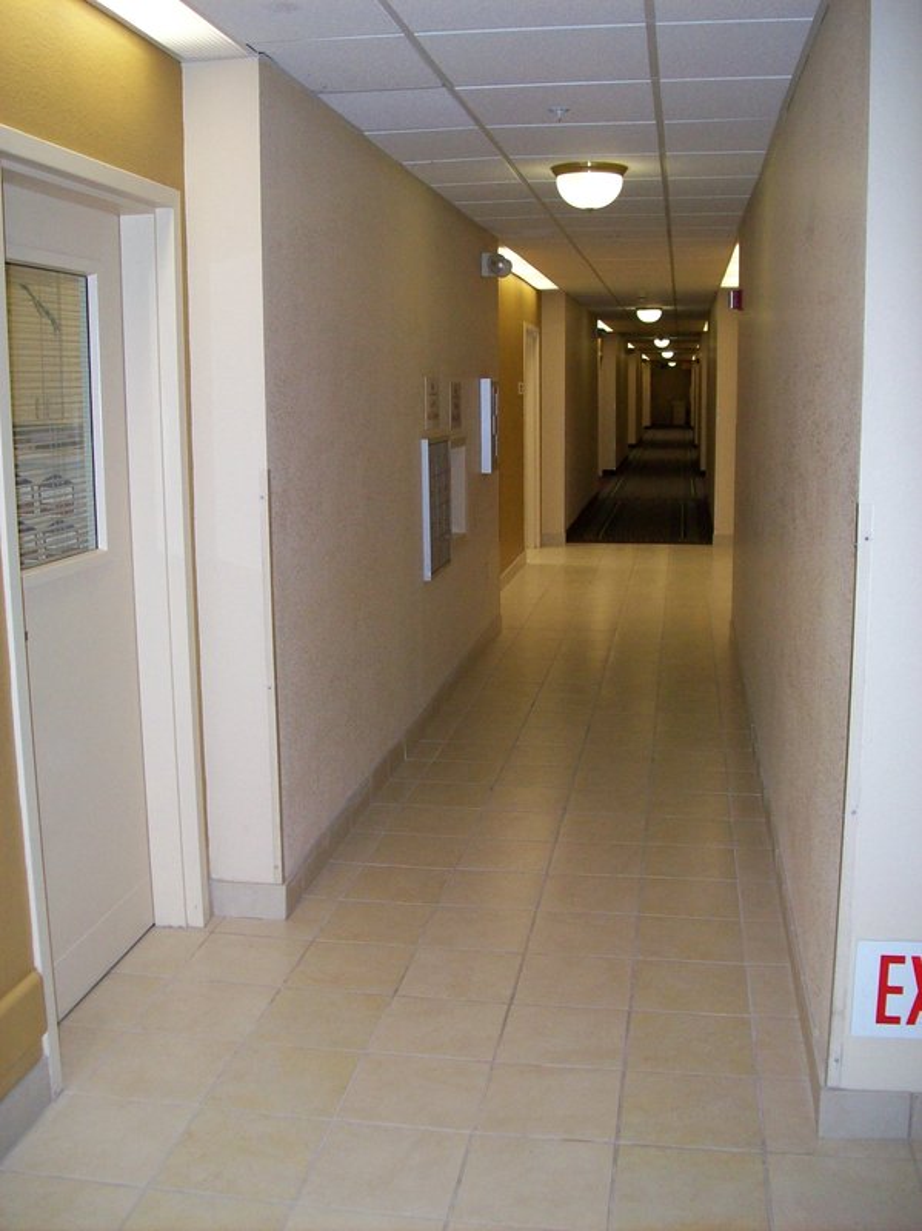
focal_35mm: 36
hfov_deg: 39.6
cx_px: 461
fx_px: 1280
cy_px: 616
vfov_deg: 51.4
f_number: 2.7
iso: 200
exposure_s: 1/64
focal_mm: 6
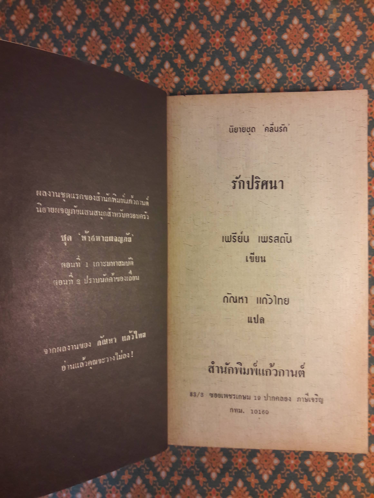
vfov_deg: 63.4
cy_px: 249
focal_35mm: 28
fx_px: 403
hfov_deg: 49.7
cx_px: 187
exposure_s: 1/33
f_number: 1.9
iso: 64
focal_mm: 3.7
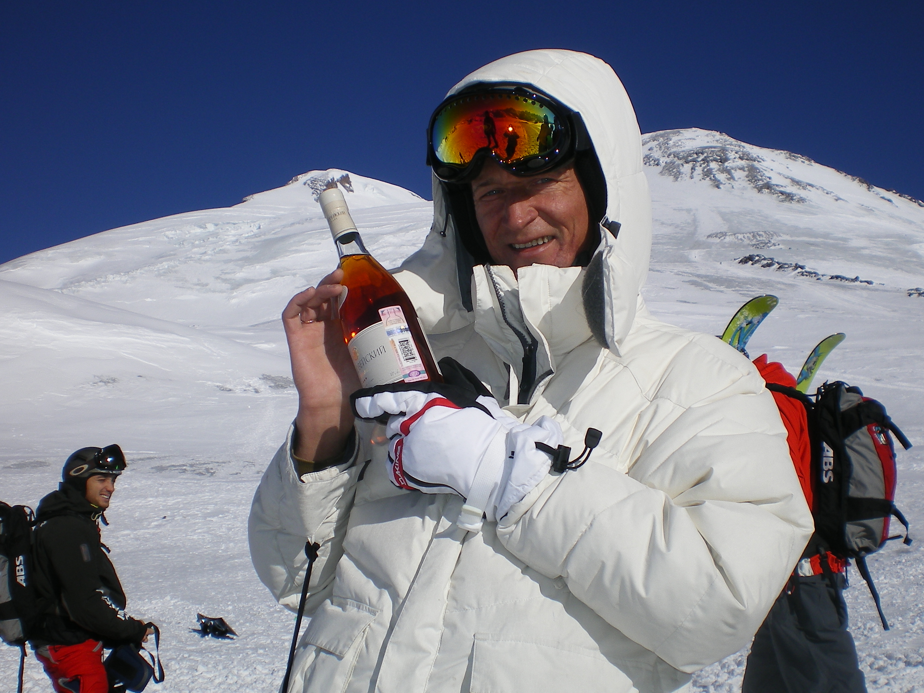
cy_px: 319
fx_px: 1121
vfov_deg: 34.3
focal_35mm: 42
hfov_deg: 44.7
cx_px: 506
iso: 64
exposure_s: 1/1250
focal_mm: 6.3
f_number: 4.6
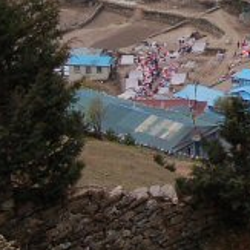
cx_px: 452
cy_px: -75
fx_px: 1013
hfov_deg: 12.8
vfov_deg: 13.6
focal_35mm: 124
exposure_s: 1/160
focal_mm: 22
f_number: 9
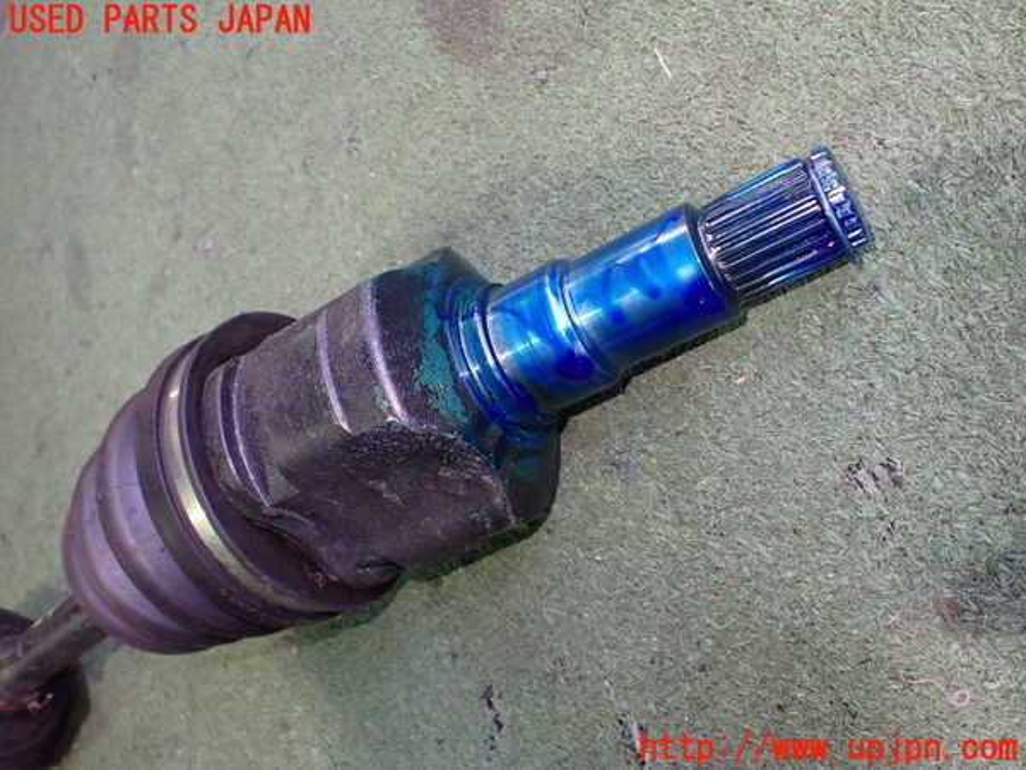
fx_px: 889
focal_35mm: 30
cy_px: 385
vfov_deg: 46.8
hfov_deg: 60.0
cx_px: 513
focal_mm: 5.4
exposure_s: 1/50
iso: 800
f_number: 2.3
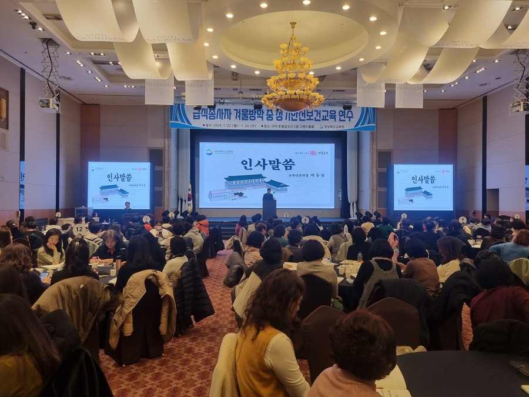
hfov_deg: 67.3
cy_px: 198
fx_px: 397
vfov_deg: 53.1
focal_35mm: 26
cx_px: 264
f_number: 1.8
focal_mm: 5.4
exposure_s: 1/120
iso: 80
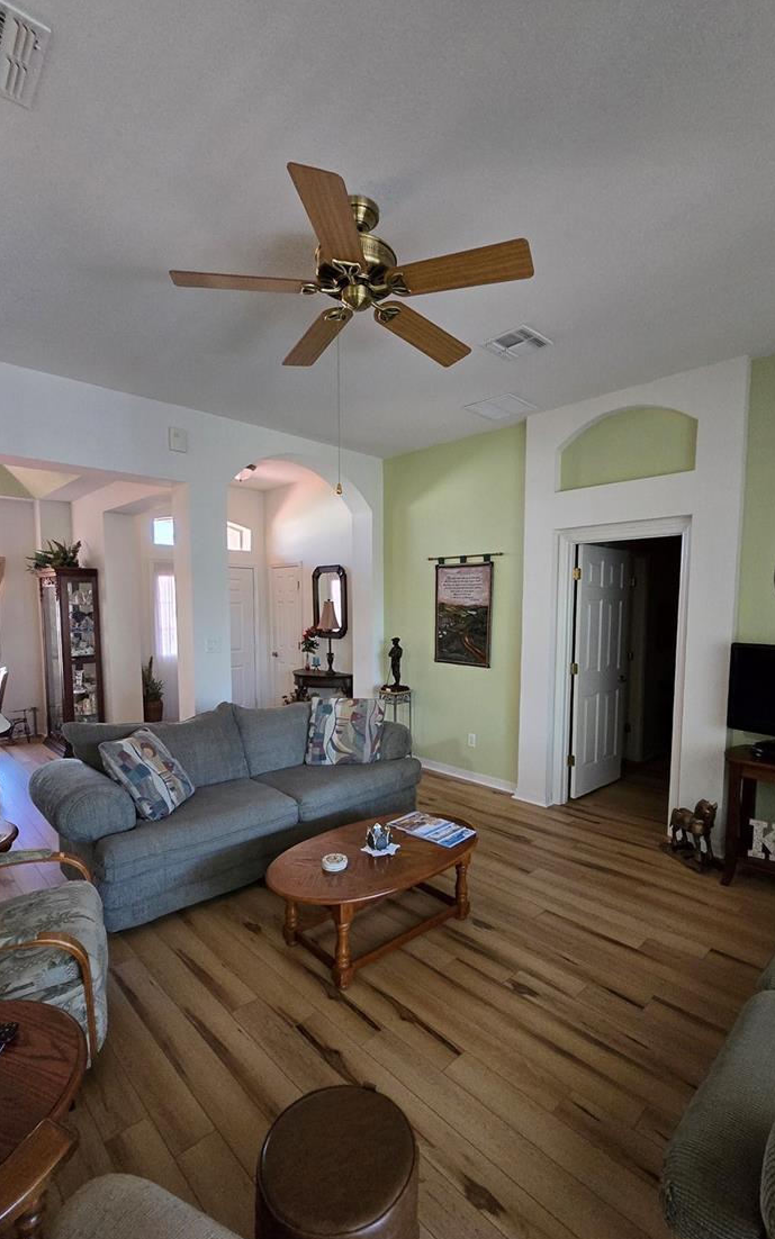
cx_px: 395
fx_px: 507
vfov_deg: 101.4
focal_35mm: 15
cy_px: 653
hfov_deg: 74.8
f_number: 2.2
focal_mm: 2.2
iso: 800
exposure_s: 1/60
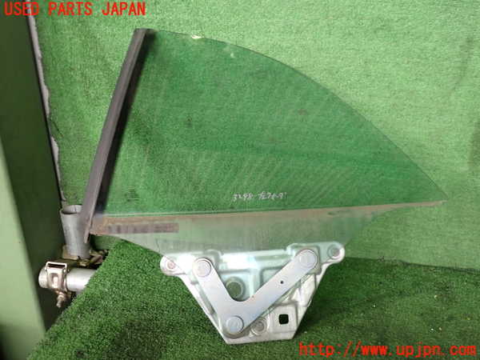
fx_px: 416
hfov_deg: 60.0
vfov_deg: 46.8
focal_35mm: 30
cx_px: 240
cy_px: 180
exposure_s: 1/40
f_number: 2.3
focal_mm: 5.4
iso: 200
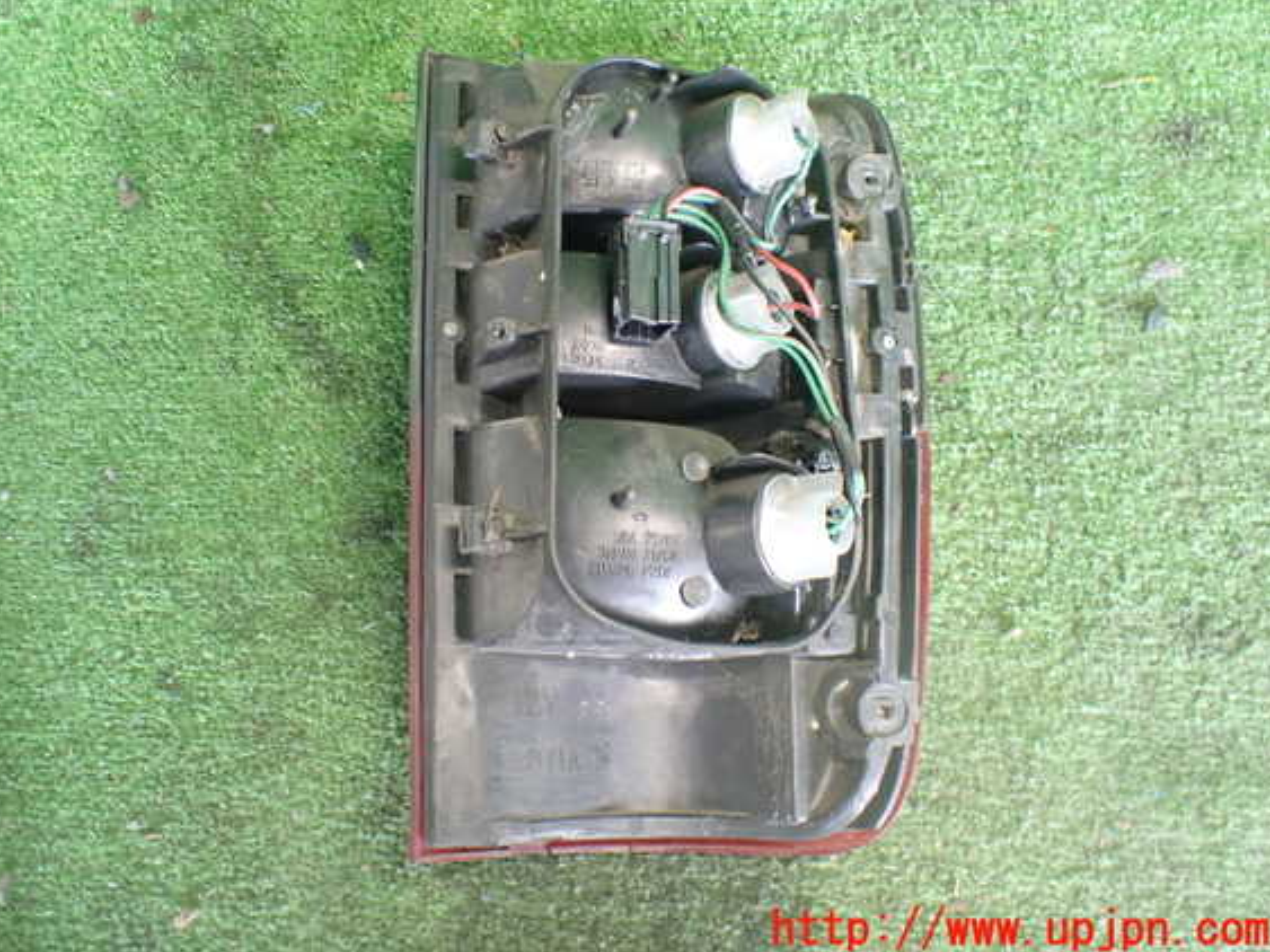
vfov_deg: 44.1
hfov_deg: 56.8
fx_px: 1174
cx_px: 605
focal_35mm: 32
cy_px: 451
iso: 800
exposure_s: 1/50
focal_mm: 5.4
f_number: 2.3
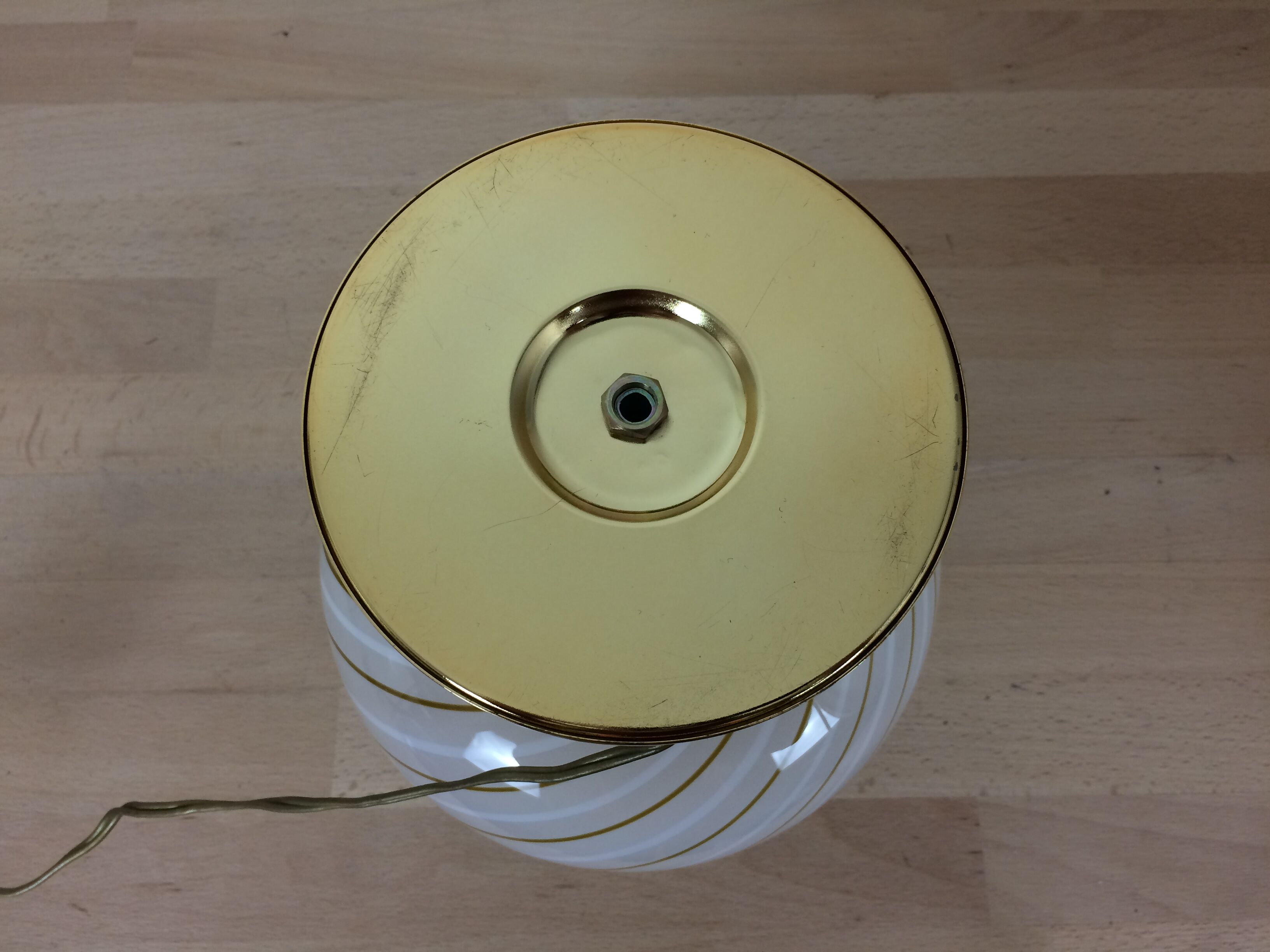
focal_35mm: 29
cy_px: 476
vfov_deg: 48.2
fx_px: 1064
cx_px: 635
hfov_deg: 61.7
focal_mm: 4.15
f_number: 2.2
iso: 40
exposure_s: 1/33
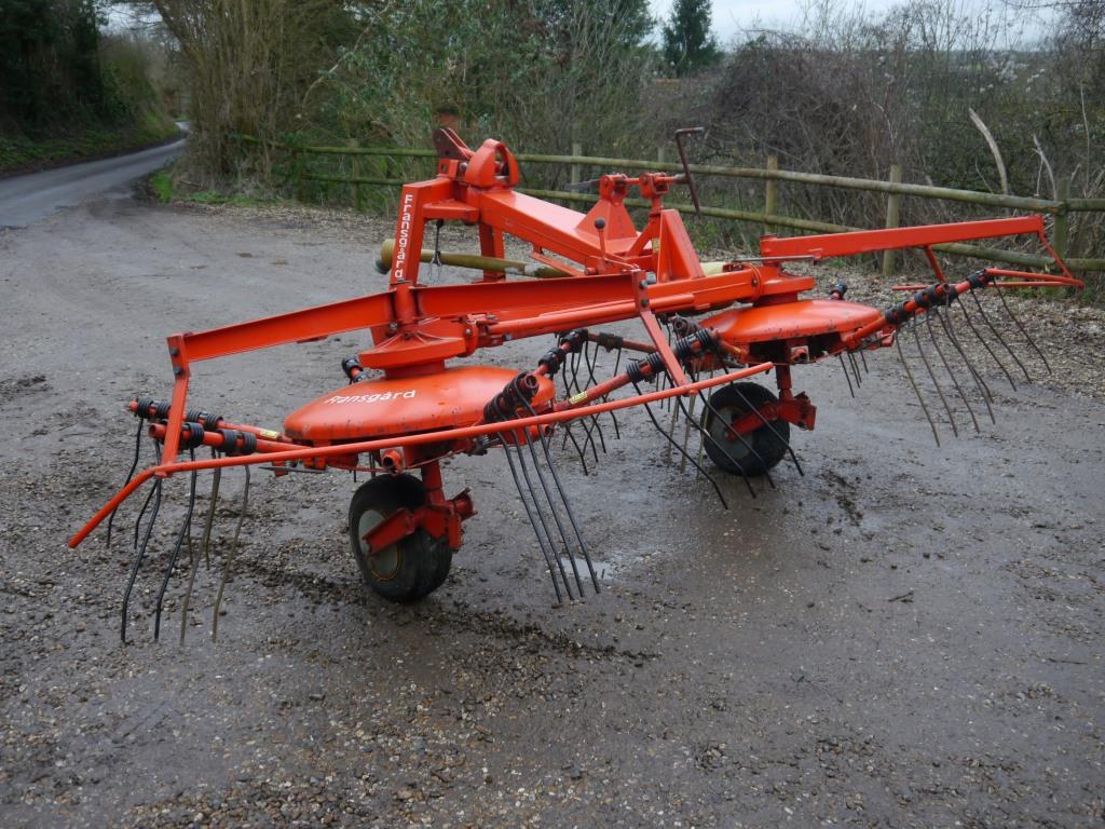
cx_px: 552
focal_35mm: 36
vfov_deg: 39.7
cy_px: 414
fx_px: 1149
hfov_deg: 51.4
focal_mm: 18
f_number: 4
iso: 160
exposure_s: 1/100
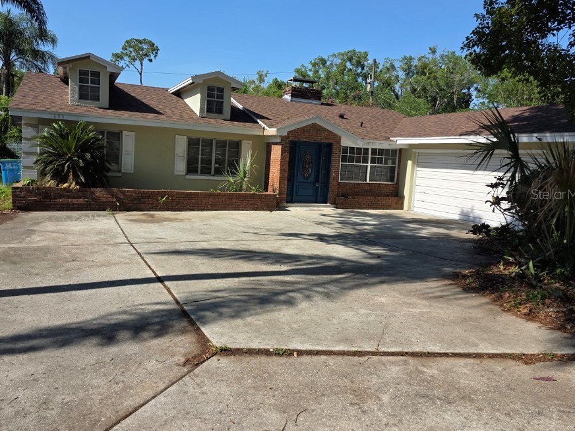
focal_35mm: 27
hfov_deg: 65.1
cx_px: 256
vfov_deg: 51.3
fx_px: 448
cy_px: 194
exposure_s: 1/4889
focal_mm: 6.3
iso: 80
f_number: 1.7
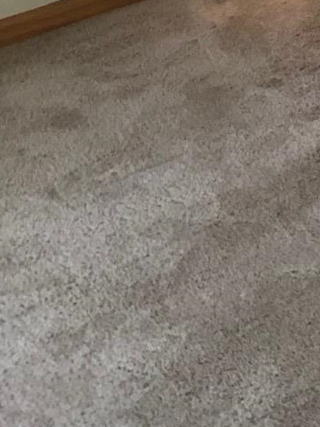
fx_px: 1465
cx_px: 574
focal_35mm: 119
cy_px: -139
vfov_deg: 15.7
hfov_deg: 11.6
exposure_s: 1/9
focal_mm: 3.99
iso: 100
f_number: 1.8
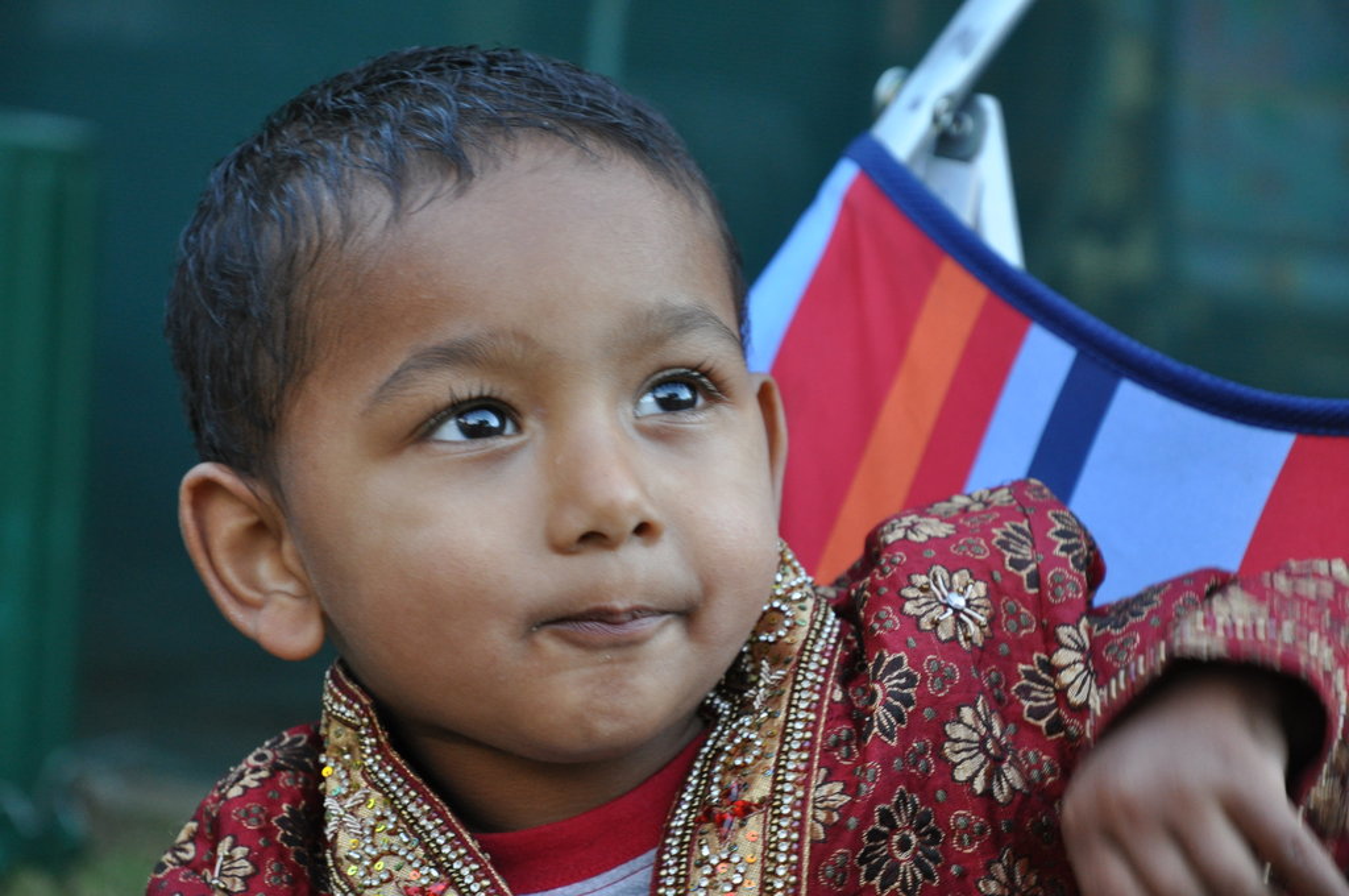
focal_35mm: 128
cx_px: 674
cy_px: 448
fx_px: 4772
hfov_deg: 16.1
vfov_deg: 10.7
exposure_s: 1/80
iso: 800
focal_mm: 85
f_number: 5.6
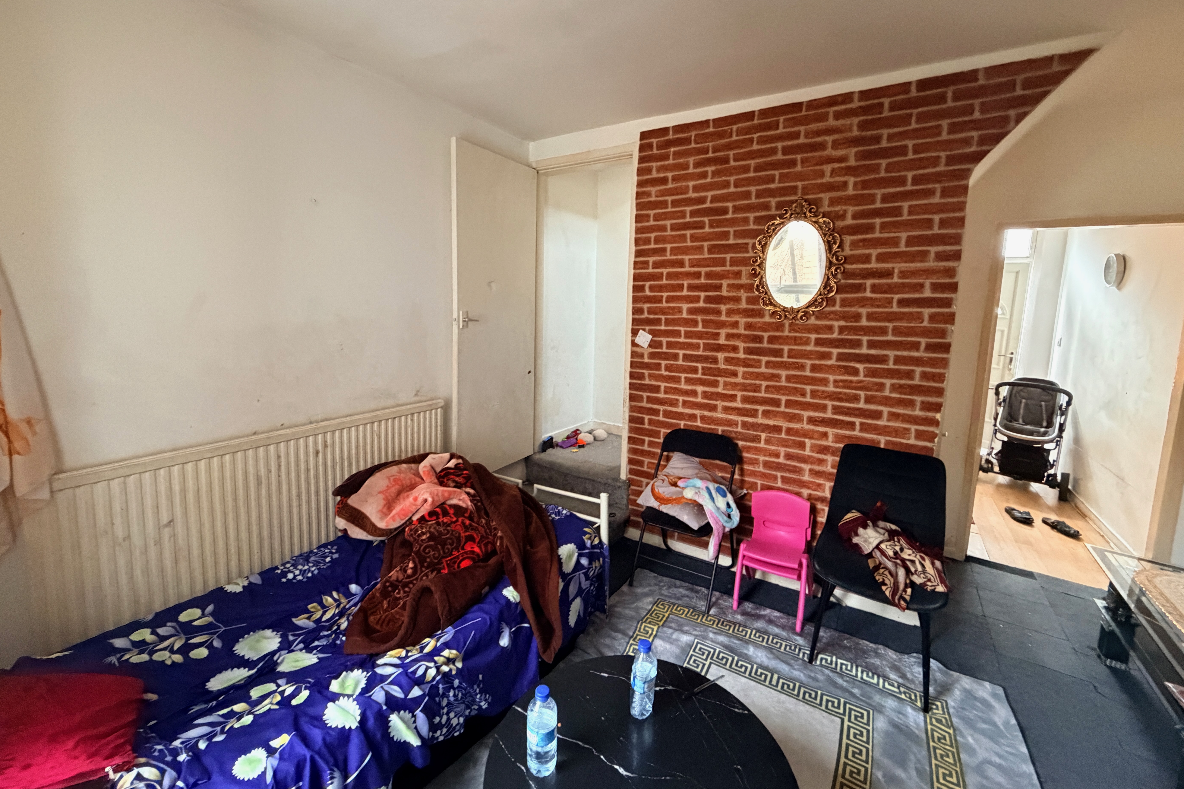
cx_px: 584
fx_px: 493
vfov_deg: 77.1
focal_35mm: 15
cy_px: 356
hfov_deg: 100.4
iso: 800
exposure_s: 1/60
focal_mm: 2.22
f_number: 2.2
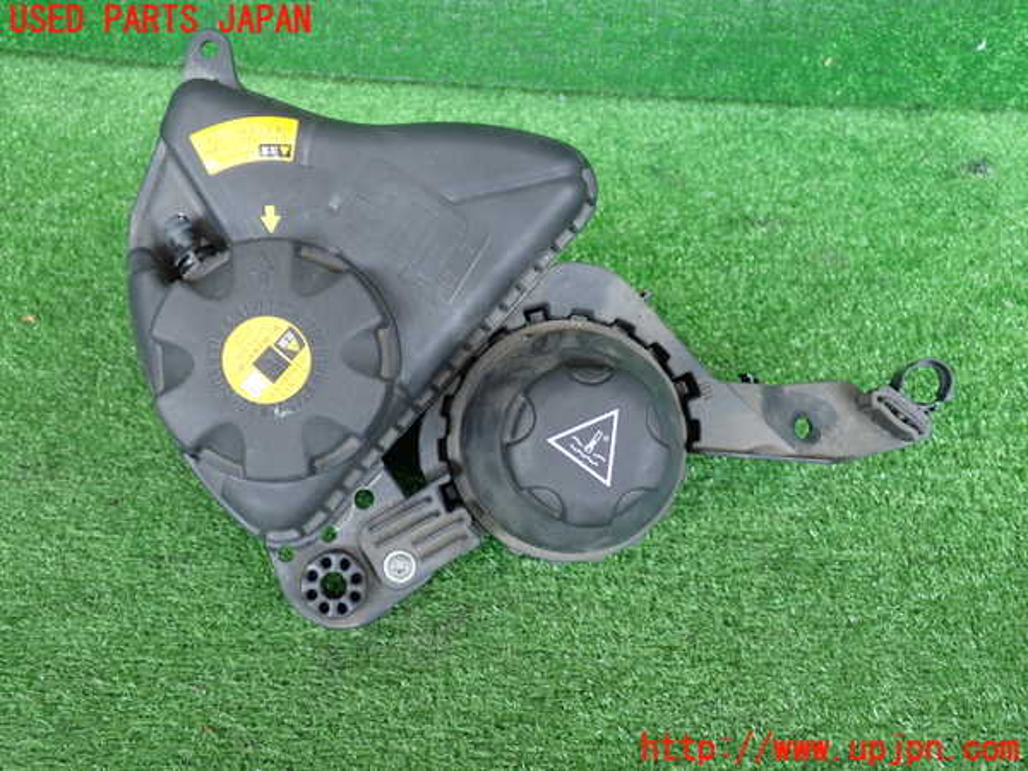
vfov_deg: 37.7
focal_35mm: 38
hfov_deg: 49.0
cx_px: 514
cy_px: 386
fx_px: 1128
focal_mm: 6.83
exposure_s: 1/80
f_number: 2.7
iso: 200
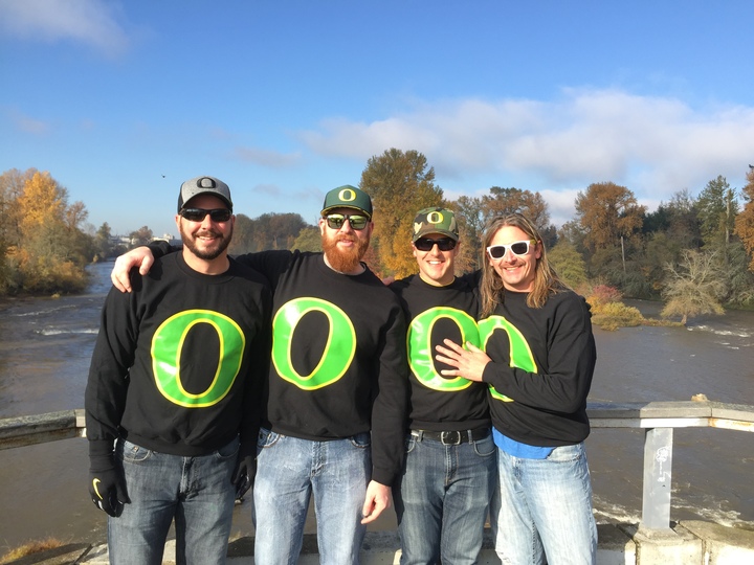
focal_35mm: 29
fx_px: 632
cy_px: 282
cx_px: 377
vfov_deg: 48.2
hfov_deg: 61.7
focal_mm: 4.15
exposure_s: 1/879
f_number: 2.2
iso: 32
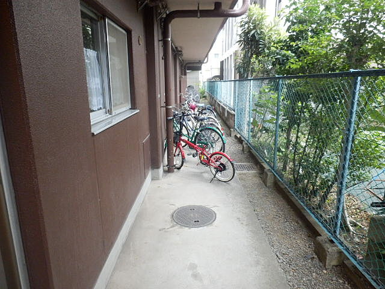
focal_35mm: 24
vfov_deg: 56.8
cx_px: 192
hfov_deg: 71.6
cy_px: 144
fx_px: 267
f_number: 3
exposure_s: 1/30
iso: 500
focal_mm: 4.2
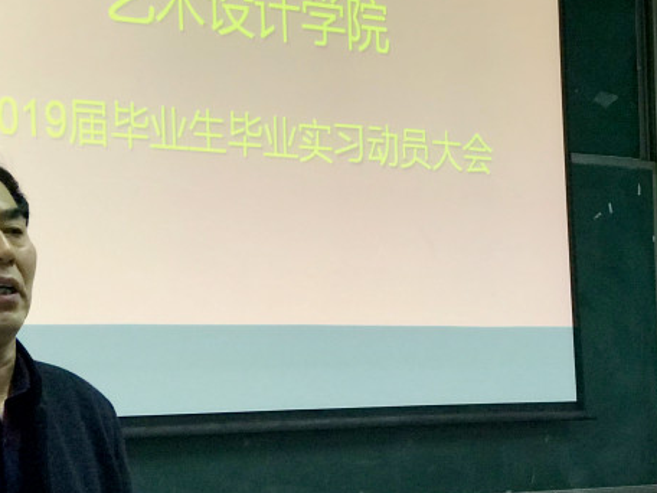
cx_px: 122
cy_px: 272
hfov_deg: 19.4
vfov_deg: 14.8
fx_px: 1898
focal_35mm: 100
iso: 125
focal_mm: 6.6
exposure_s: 1/50
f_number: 2.8
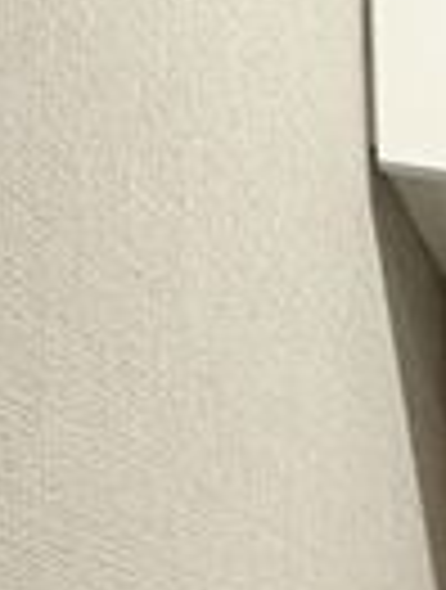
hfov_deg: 13.4
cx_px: 1079
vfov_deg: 19.0
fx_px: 1368
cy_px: 1040
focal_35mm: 80
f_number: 2.2
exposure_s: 1/60
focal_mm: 2.22
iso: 400
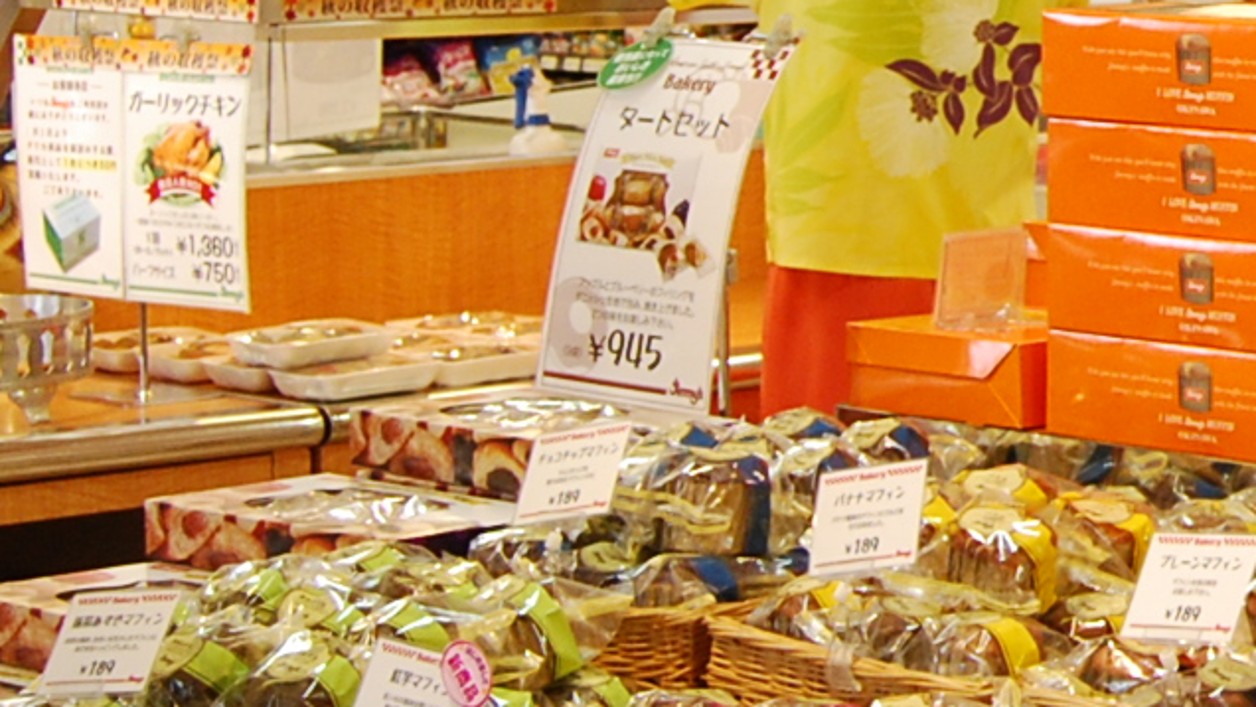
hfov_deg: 15.9
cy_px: -18
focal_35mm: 129
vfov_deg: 9.3
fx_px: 4297
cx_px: 1564
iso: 400
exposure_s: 1/80
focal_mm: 18
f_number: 4.5
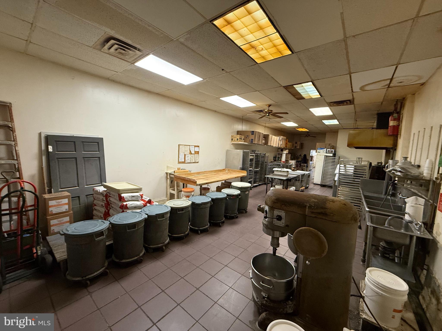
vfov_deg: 85.7
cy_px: 166
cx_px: 221
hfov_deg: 102.1
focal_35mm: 14
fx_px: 179
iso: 200
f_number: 2.2
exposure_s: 1/60
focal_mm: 2.22
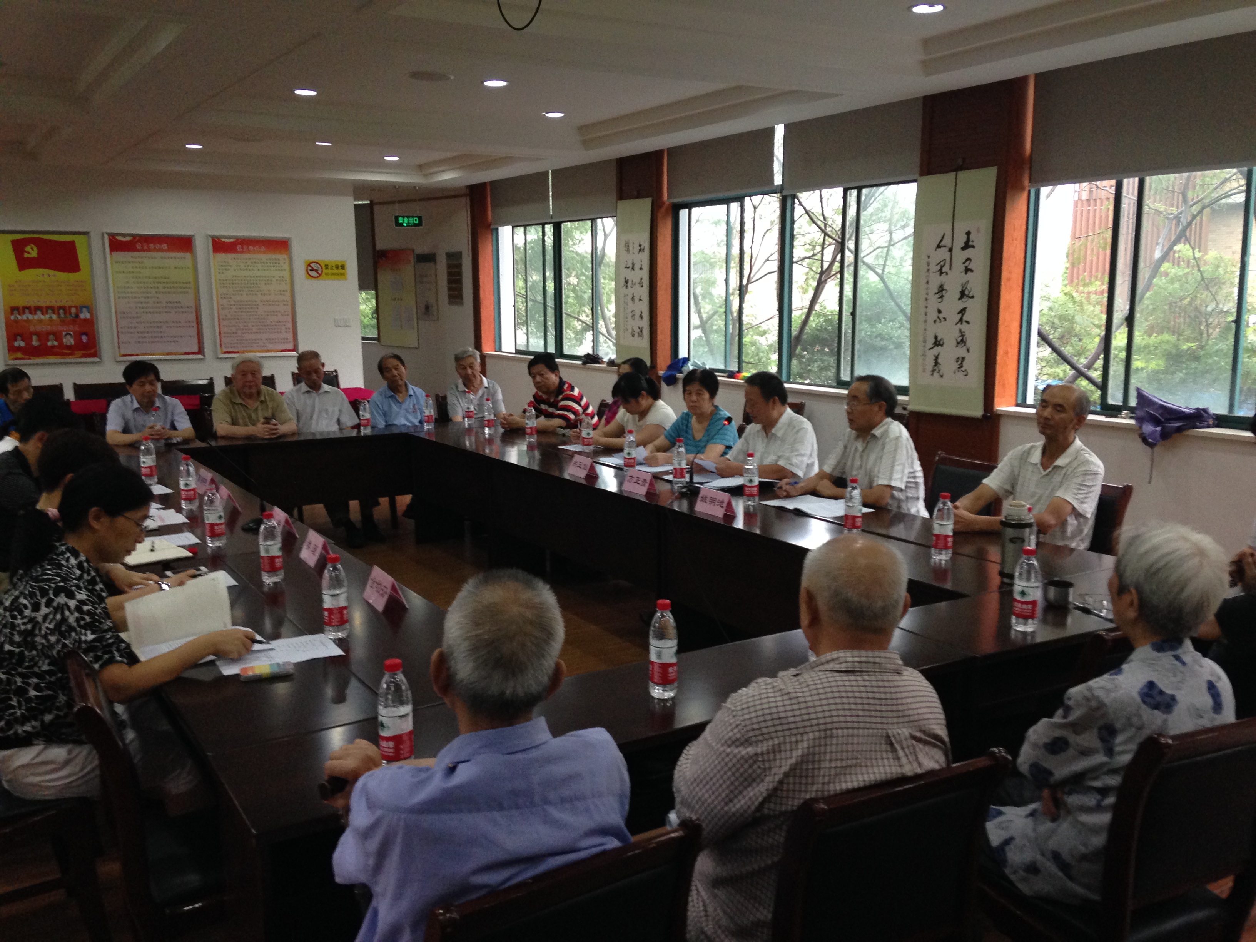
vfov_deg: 42.9
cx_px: 628
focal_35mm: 33
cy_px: 471
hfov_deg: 55.4
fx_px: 1197
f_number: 2.4
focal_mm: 4.12
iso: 200
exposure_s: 1/20
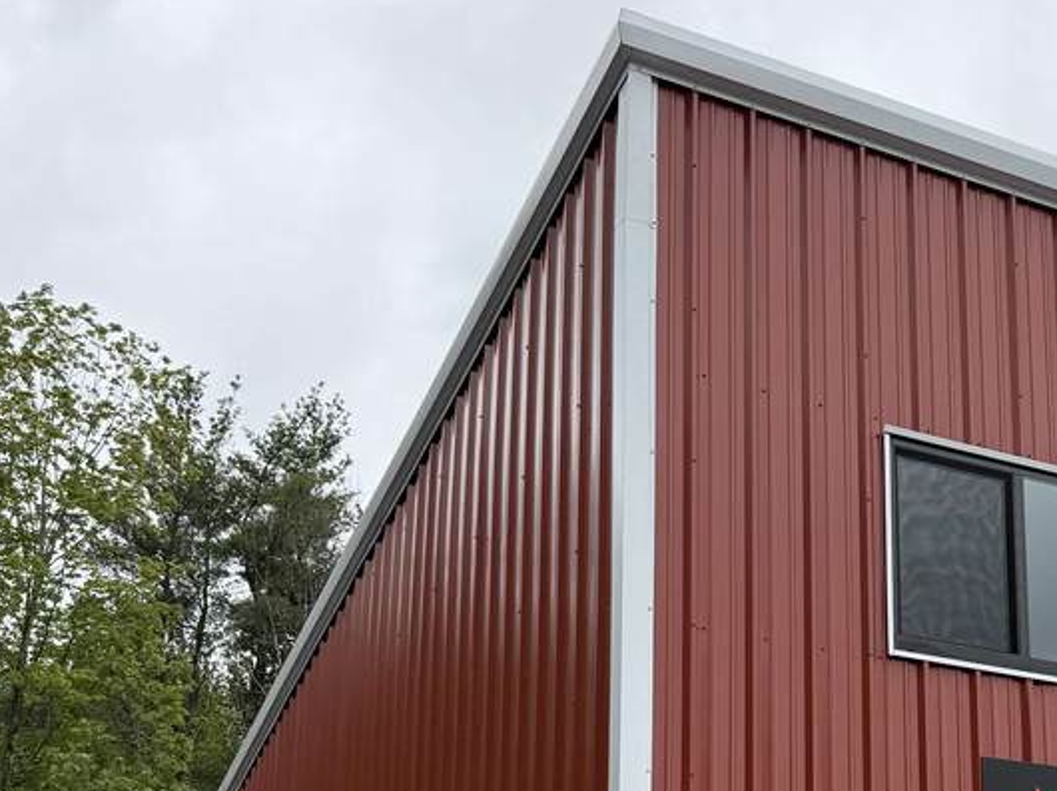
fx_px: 1770
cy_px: 821
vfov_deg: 23.9
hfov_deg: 31.3
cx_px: 999
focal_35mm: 58
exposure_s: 1/3021
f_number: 1.78
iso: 80
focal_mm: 6.76
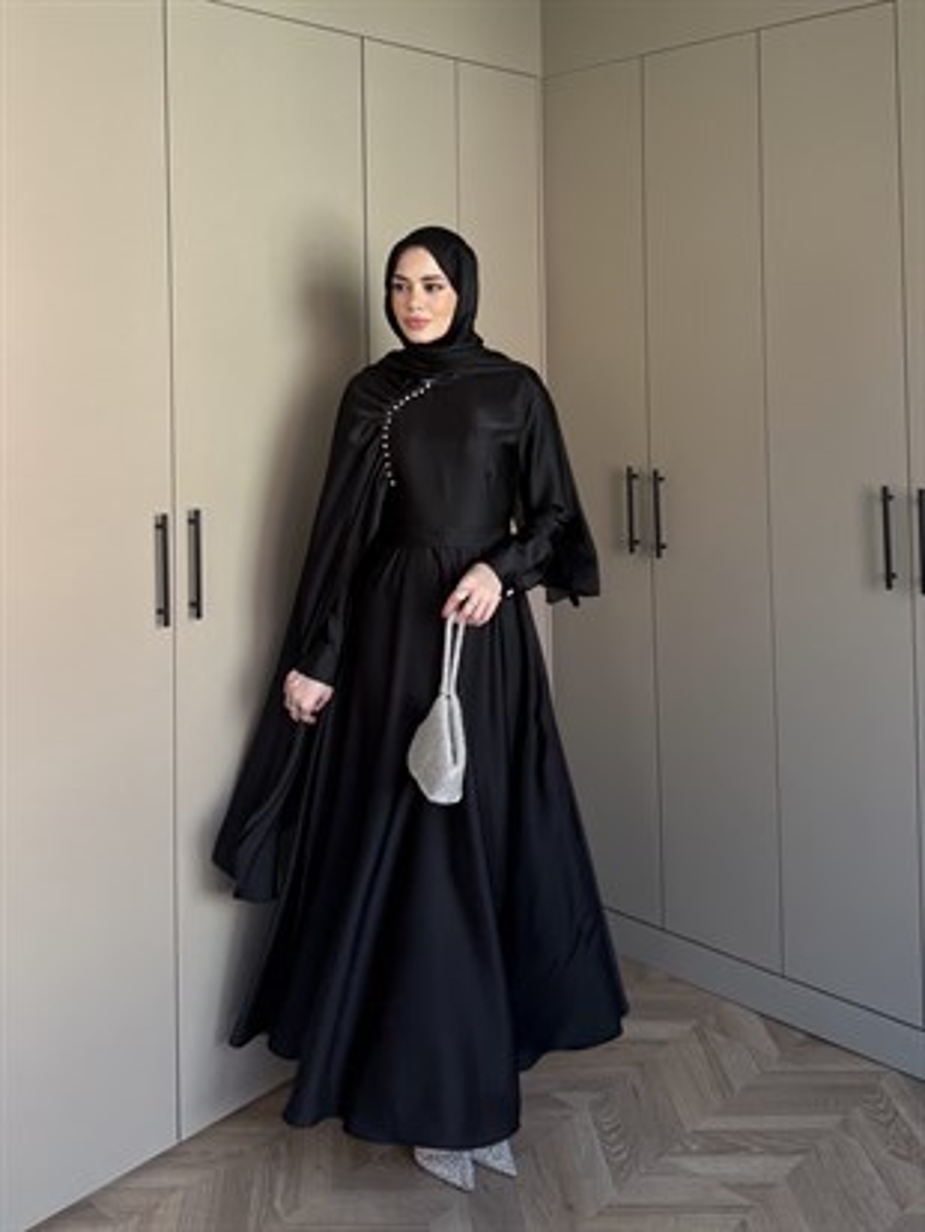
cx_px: 462
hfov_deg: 56.8
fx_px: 855
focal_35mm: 24
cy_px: 616
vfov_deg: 71.6
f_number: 1.78
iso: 50
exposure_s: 1/131
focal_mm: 6.76
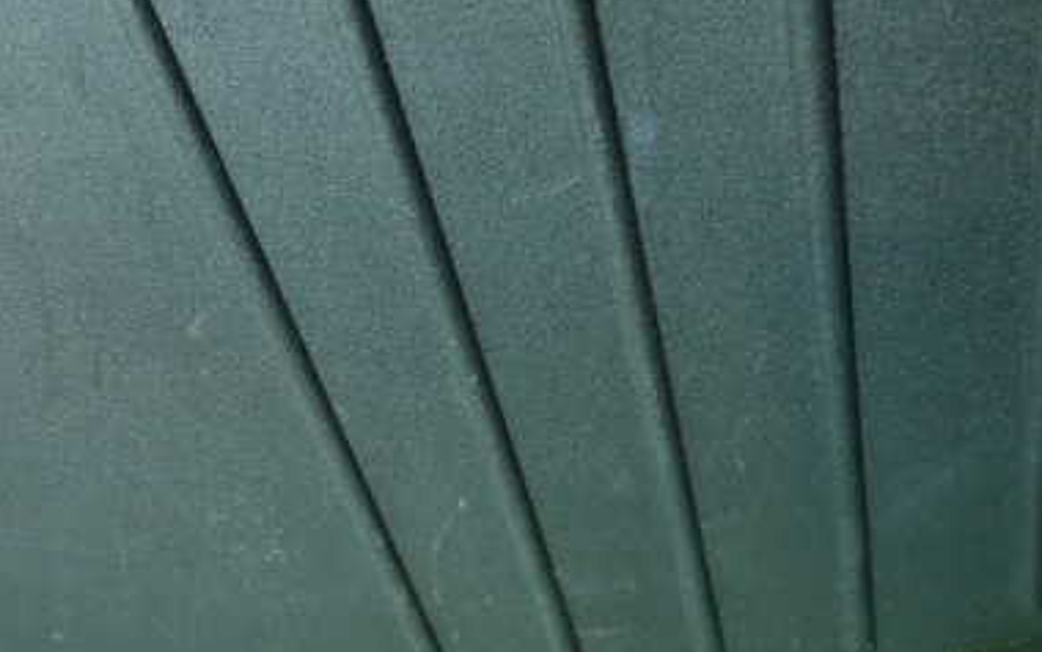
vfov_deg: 30.5
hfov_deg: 46.4
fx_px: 1193
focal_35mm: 42
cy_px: 399
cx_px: 338
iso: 200
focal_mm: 4.5
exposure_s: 1/30
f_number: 2
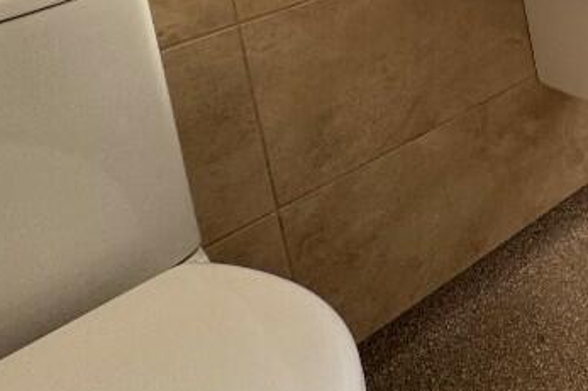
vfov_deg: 24.4
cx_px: 834
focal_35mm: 43
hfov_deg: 30.6
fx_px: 702
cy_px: -193
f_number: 2.2
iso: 100
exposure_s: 1/99
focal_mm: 2.22
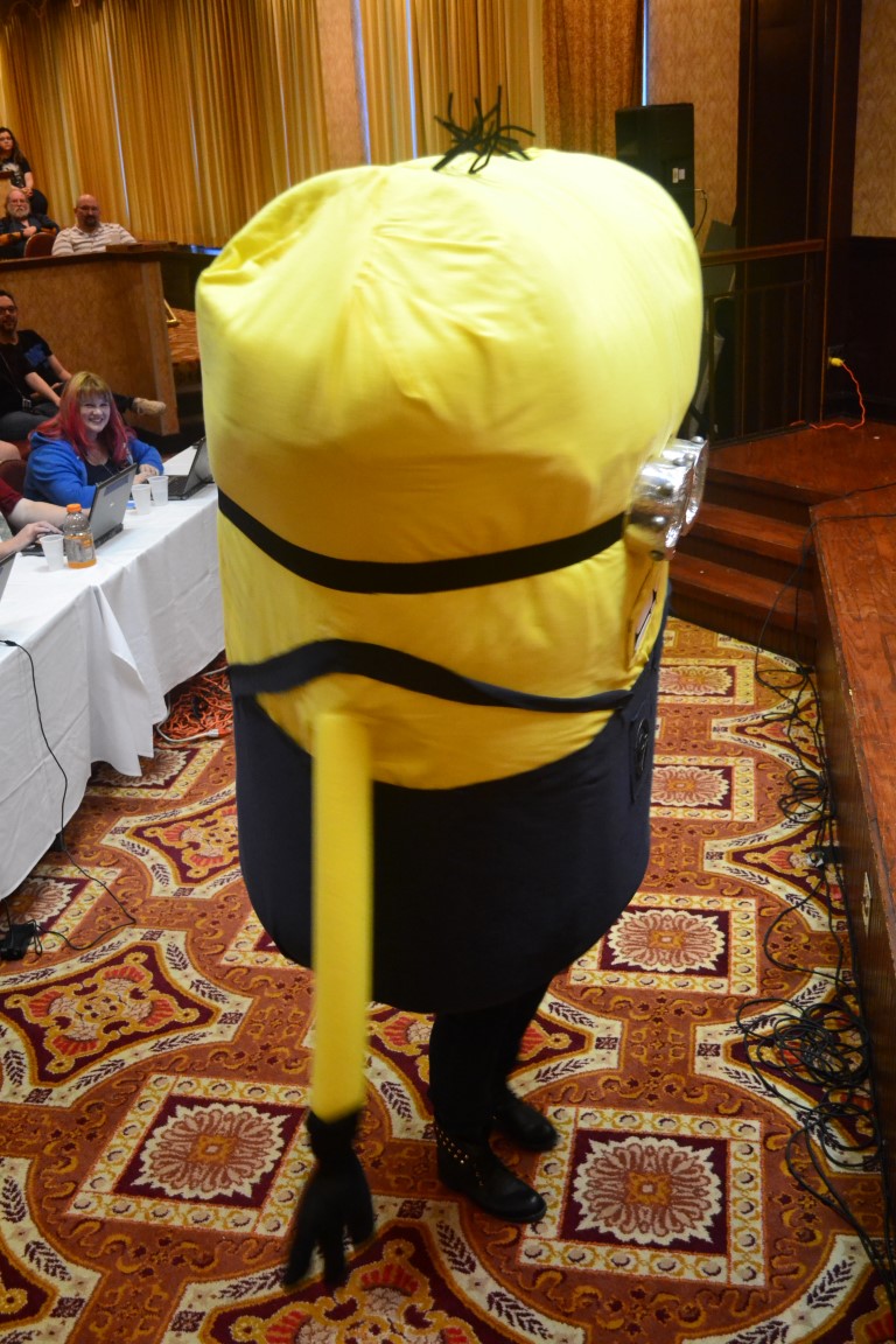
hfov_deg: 36.9
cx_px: 448
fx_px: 1344
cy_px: 672
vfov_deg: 53.1
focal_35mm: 36
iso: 3200
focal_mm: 24
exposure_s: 1/30
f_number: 4
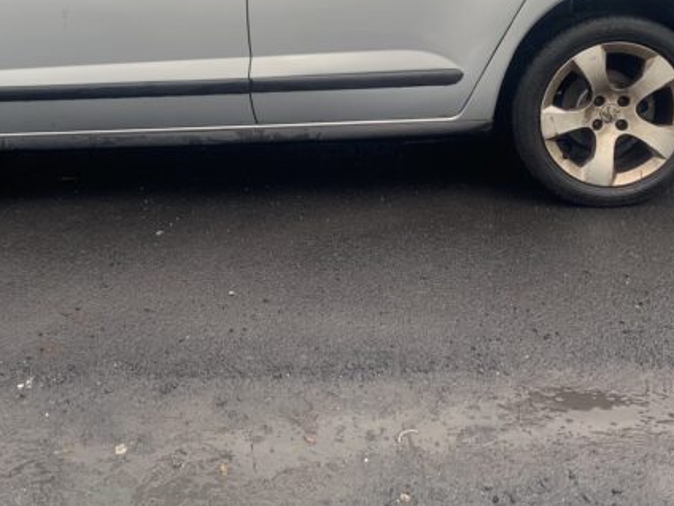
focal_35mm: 49
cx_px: 215
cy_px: 100
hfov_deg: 38.4
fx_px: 954
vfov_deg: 29.0
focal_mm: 4.25
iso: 25
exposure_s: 1/267
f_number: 1.8
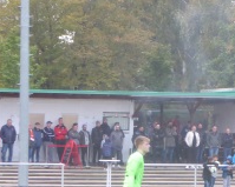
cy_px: 66
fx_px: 2322
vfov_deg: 4.6
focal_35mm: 334
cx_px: 197
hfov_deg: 5.8
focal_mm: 27.1
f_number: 5.4
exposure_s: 1/25
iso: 400
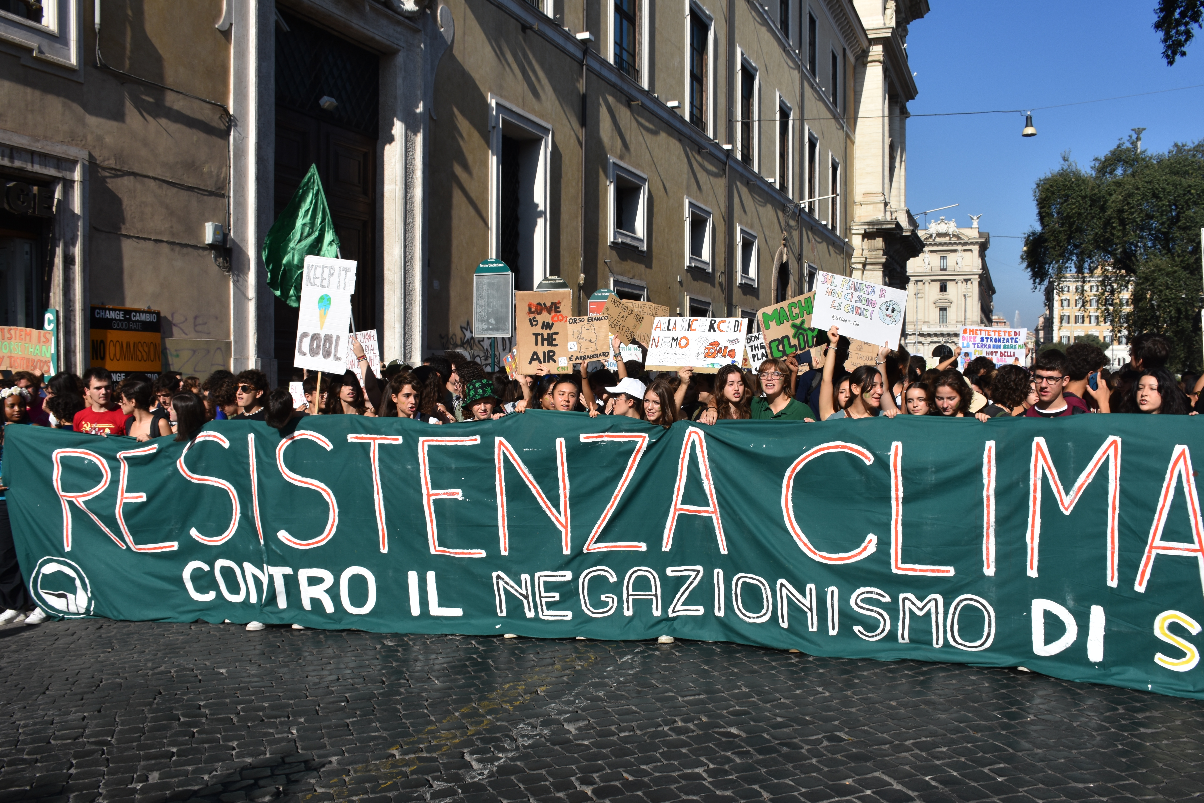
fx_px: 936
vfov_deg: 46.4
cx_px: 624
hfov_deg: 65.5
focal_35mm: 28
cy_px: 410
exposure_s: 1/500
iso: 160
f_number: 8
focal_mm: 18
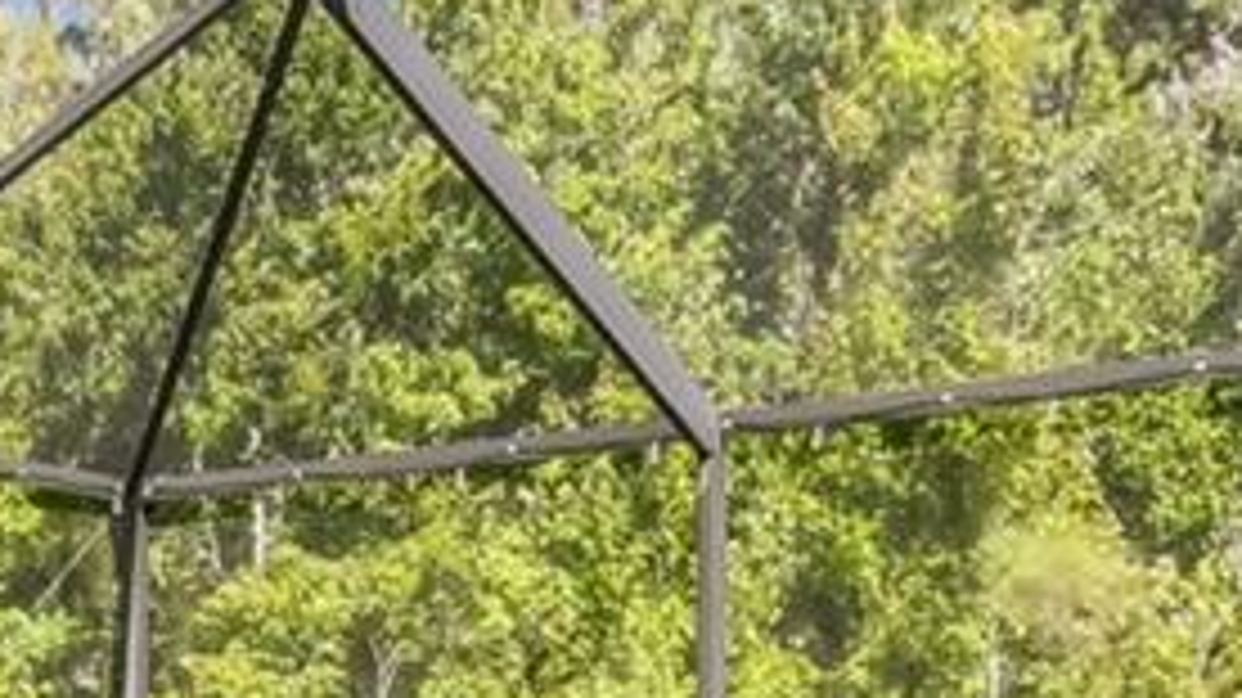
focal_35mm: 91
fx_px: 2996
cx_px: 112
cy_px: 919
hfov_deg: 22.8
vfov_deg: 12.8
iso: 100
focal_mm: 10
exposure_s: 1/100
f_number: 7.1
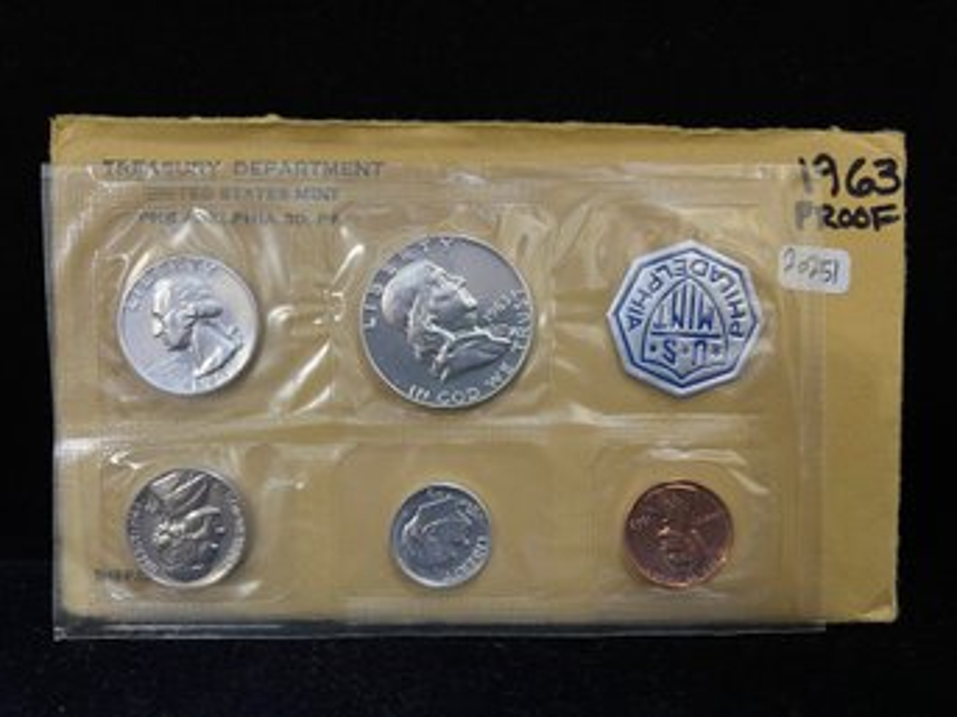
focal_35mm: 26
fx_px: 719
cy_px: 358
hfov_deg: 67.3
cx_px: 478
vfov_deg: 53.0
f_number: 1.5
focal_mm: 5.7
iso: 80
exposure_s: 1/60
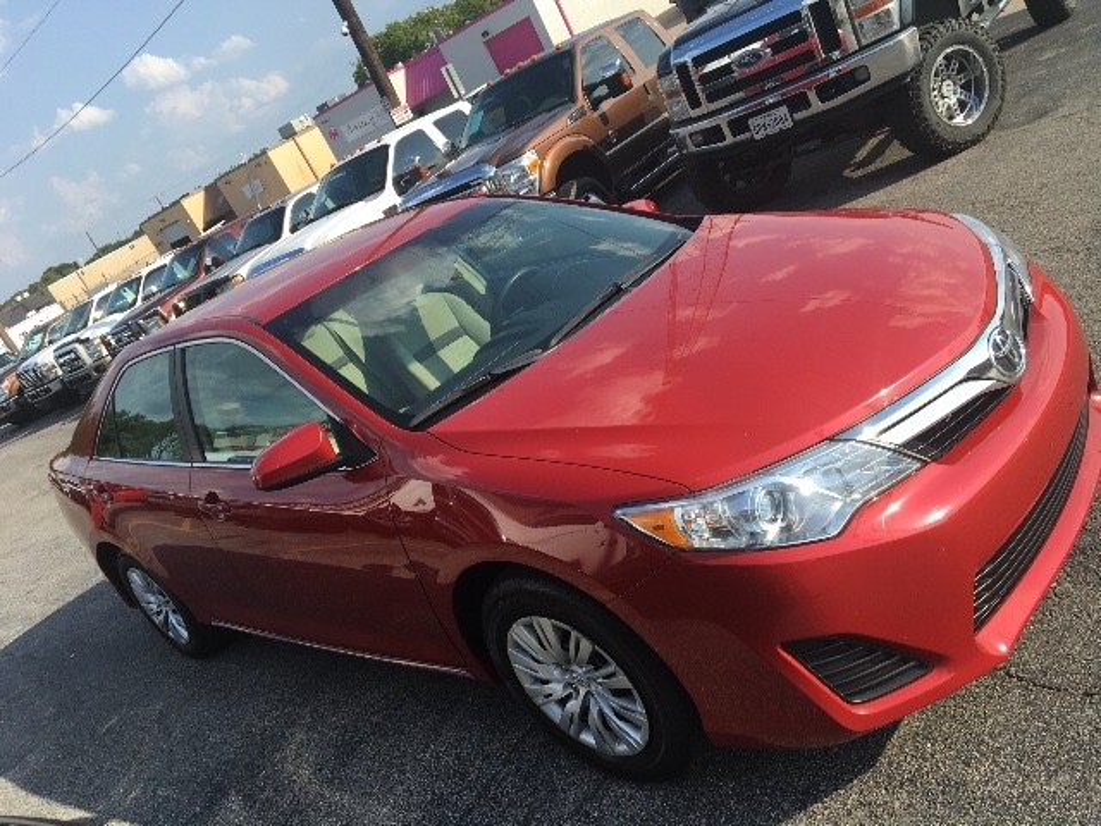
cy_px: 413
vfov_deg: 48.2
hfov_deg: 61.7
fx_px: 922
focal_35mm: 29
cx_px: 550
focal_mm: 4.15
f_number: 2.2
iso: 25
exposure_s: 1/1183
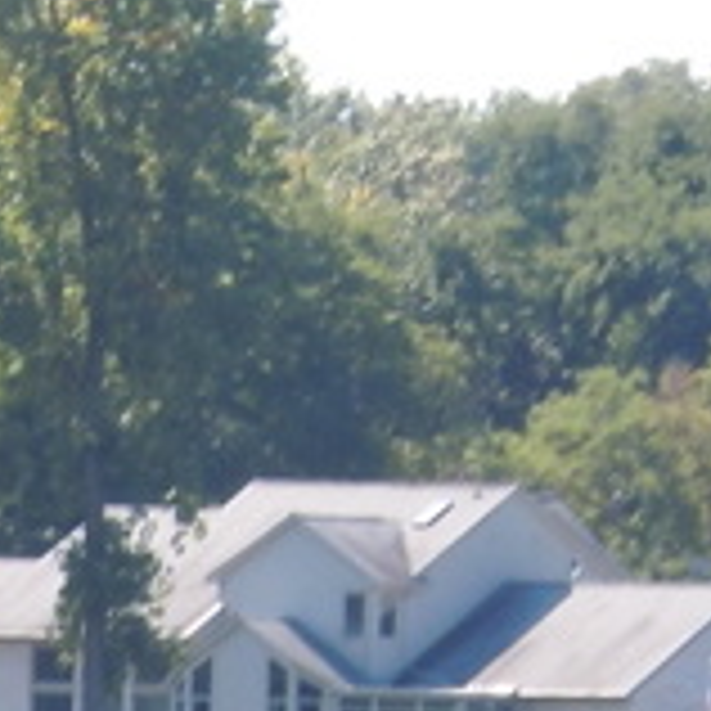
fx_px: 20380
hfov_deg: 2.0
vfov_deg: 2.0
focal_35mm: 877
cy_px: 774
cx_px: -4
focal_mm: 35
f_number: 5.6
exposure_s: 1/200
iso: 125
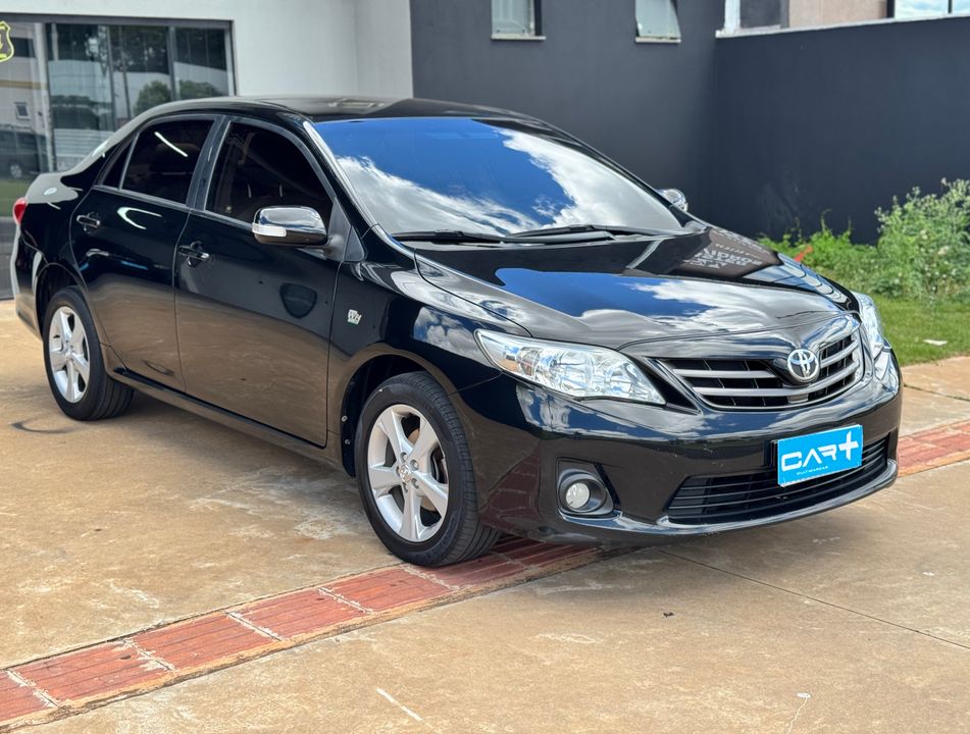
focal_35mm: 48
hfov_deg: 39.5
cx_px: 485
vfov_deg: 30.4
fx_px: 1350
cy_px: 367
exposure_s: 1/913
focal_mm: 6.76
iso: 64
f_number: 1.78
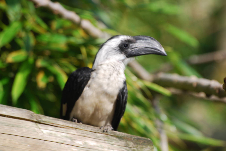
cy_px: 76
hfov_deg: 4.6
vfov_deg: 3.1
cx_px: 113
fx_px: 2828
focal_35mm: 450
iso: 110
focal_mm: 300
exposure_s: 1/125
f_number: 8
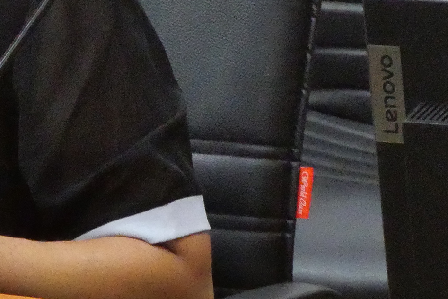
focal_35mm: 447
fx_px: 5564
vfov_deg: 3.1
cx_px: 810
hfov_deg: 4.6
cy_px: -113
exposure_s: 1/60
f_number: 7.1
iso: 6400
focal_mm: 55
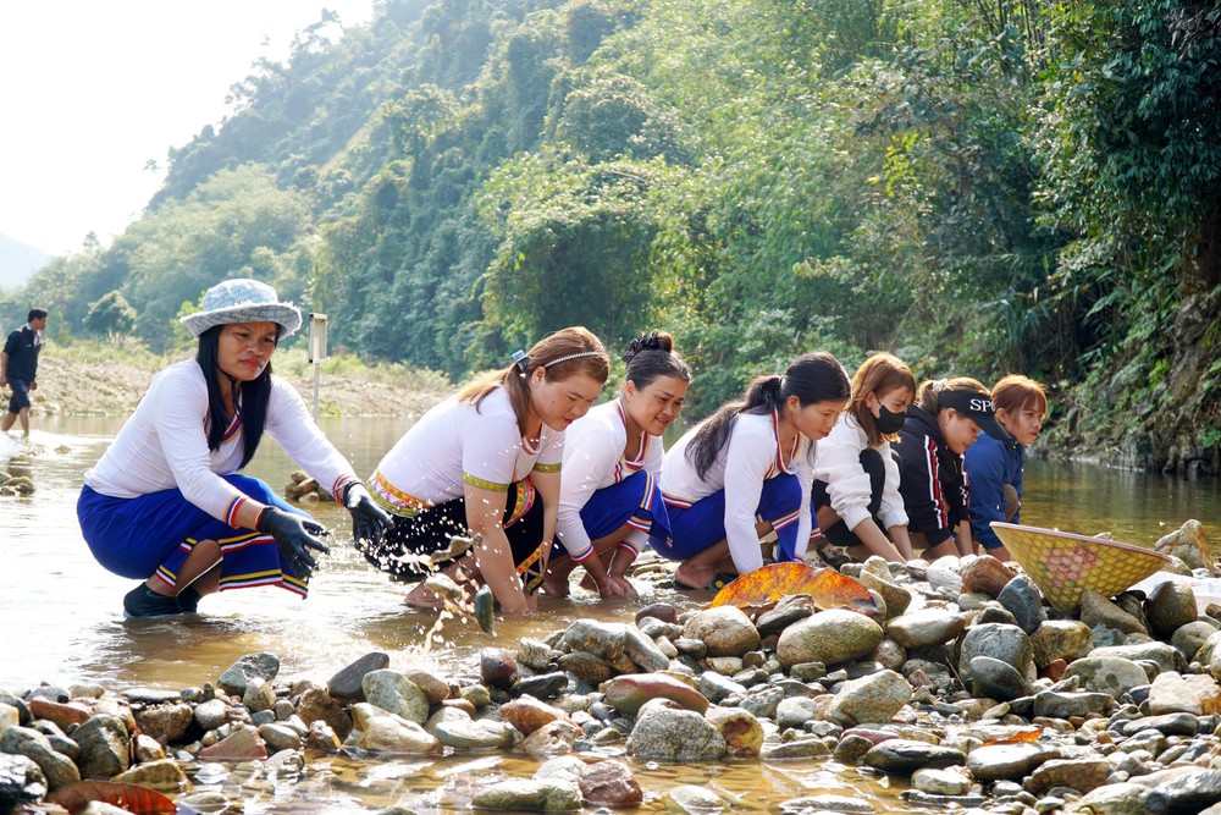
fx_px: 1730
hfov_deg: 38.9
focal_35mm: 51
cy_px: 408
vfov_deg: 26.5
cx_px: 610
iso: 100
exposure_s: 1/320
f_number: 4.5
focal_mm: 34
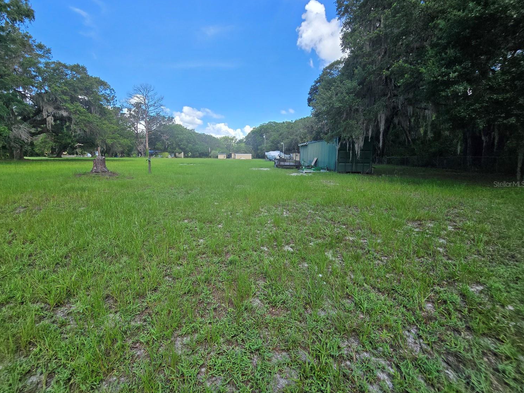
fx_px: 212
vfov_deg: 85.5
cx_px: 245
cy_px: 184
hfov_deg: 101.9
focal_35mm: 14
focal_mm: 2.2
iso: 50
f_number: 2.2
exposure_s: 1/1208
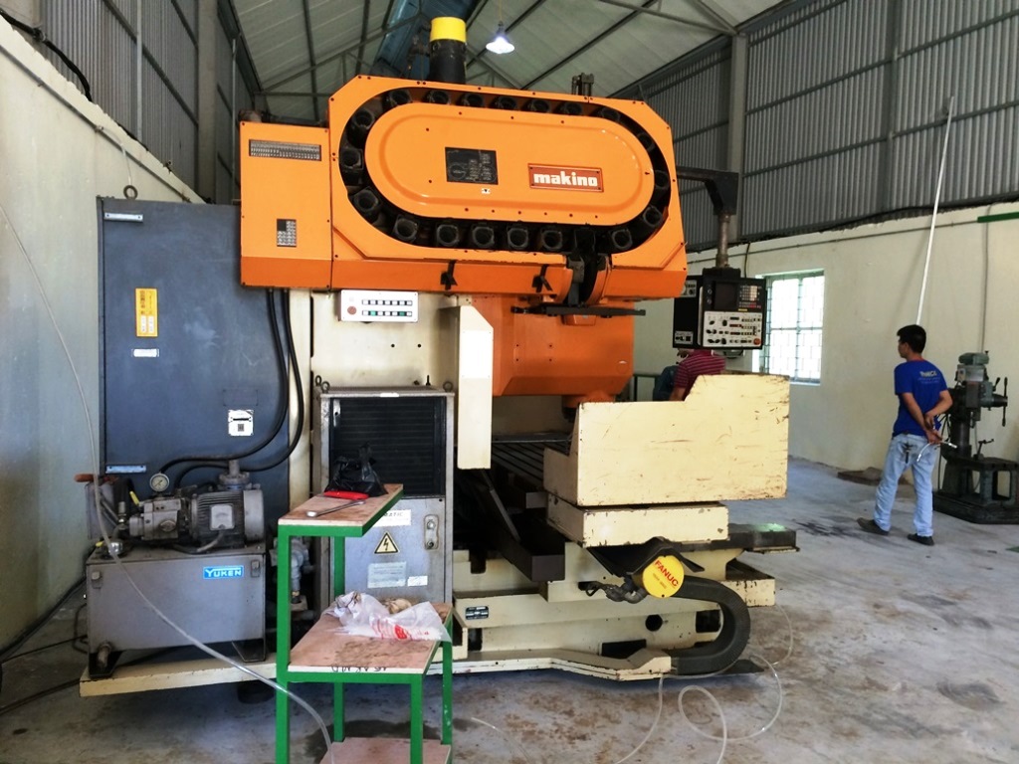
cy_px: 382
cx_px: 510
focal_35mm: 29
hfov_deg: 61.7
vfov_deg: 48.2
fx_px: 854
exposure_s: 1/33
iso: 125
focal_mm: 4.15
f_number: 2.2
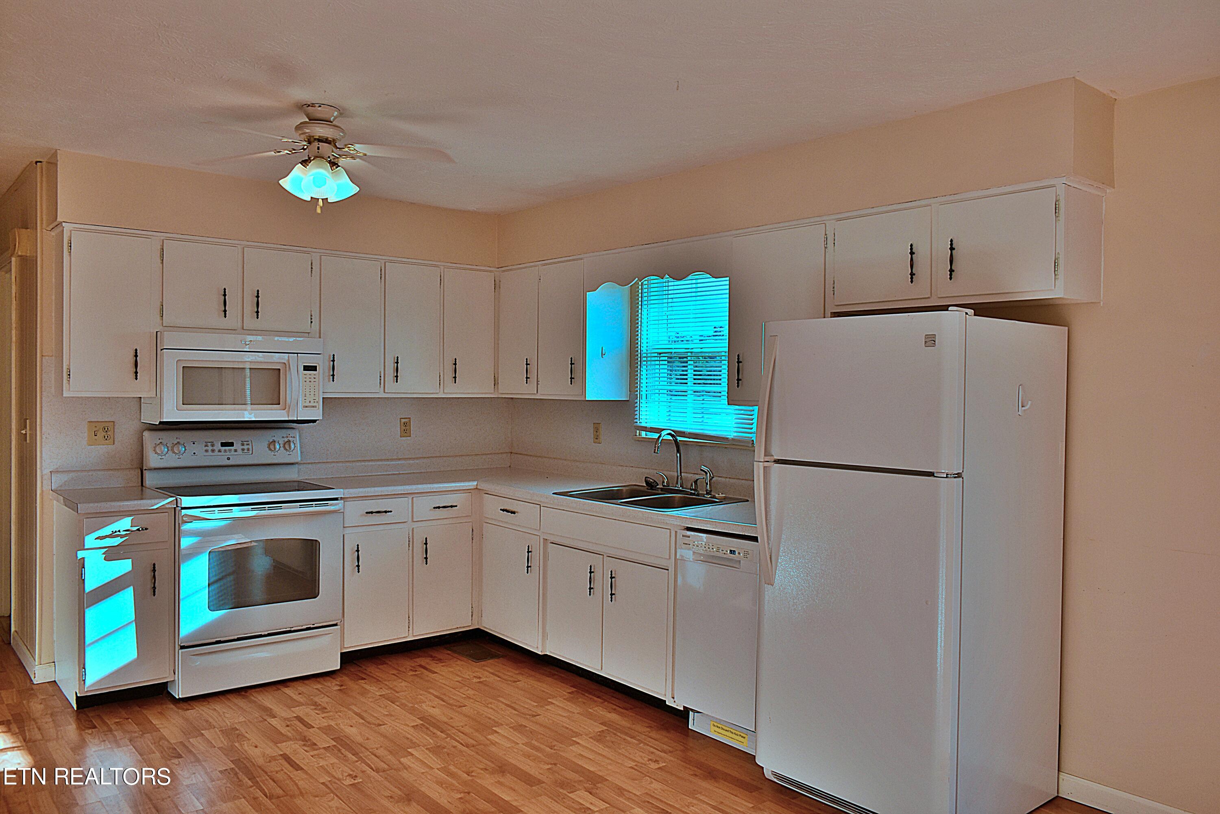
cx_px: 610
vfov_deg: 47.9
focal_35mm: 27
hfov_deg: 67.4
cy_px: 407
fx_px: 915
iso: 220
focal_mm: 18
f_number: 5.6
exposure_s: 1/250
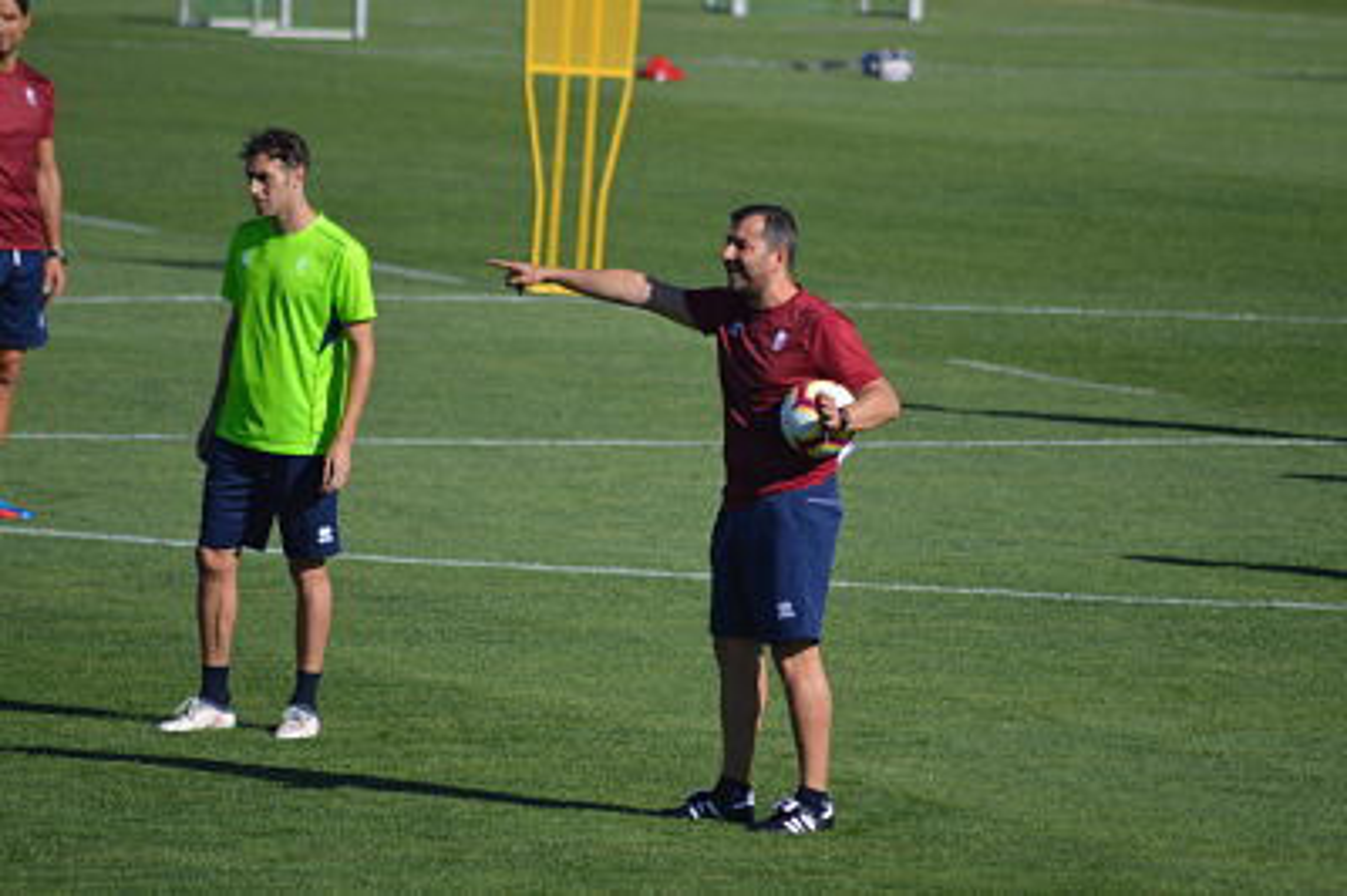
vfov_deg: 3.0
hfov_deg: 4.6
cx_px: 674
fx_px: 16823
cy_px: 448
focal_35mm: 450
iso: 320
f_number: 5.6
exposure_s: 1/2000
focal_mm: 300
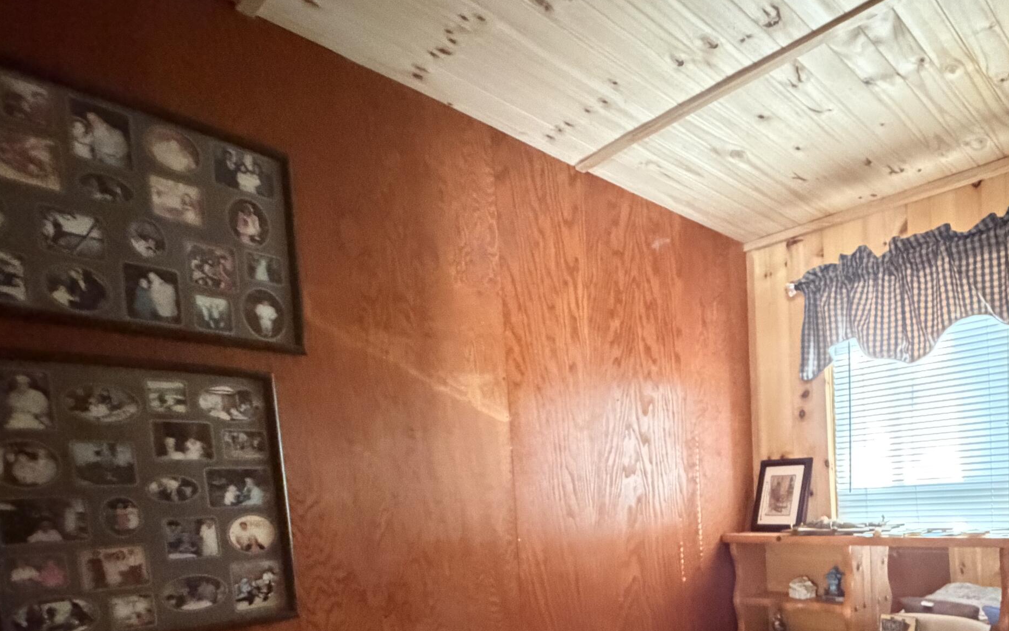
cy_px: 537
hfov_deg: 68.2
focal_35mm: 24
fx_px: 660
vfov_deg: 47.2
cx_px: 796
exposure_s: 1/30
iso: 1600
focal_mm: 2.22
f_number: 2.2
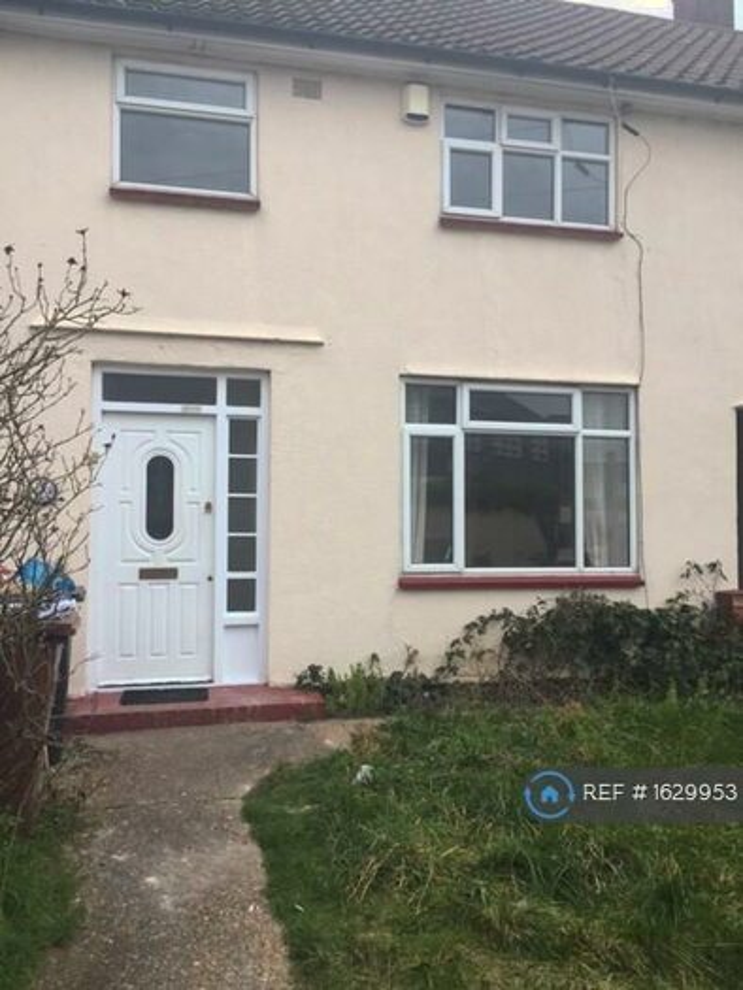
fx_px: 830
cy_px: 495
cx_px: 372
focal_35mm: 29
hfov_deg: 48.2
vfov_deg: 61.6
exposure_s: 1/608
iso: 32
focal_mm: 4.15
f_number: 2.2
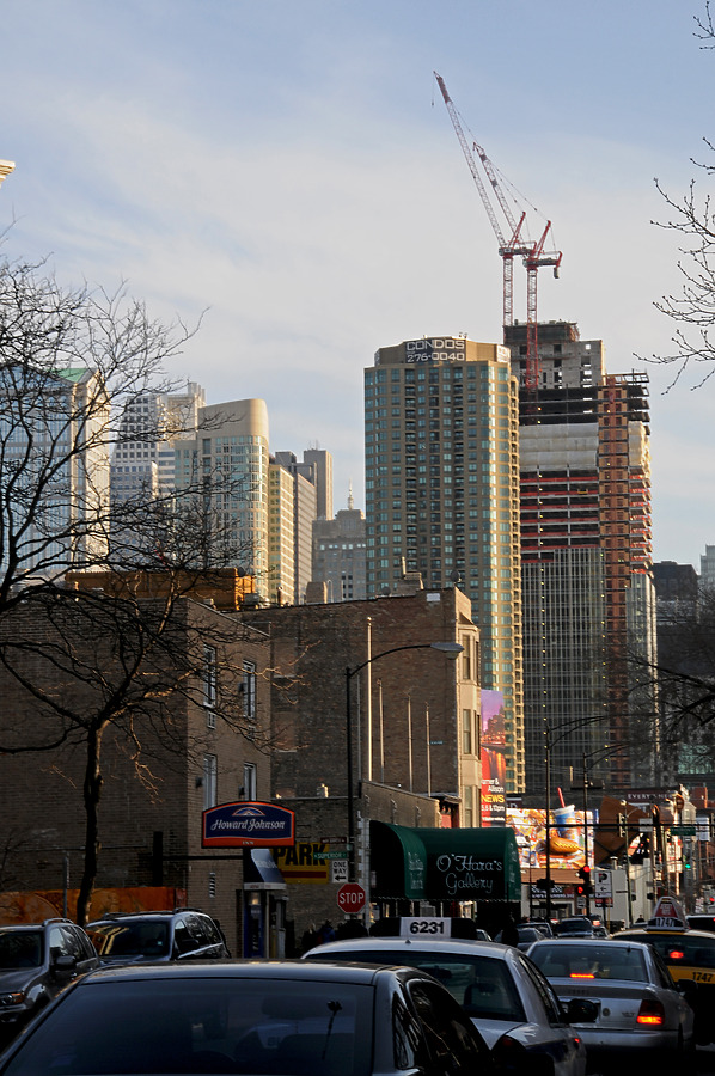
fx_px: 2911
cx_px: 358
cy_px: 538
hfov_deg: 14.0
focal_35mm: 98
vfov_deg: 20.9
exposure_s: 1/80
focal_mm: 65
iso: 200
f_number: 14
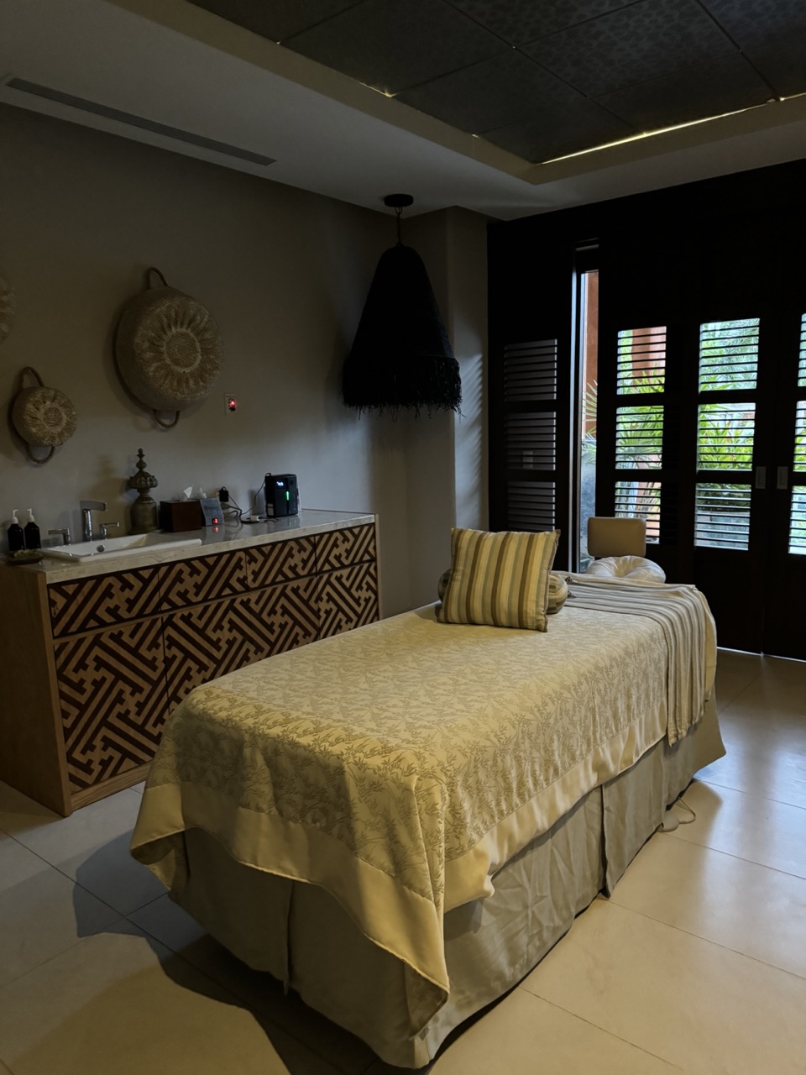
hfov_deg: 56.8
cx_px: 403
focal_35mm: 24
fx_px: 745
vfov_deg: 71.6
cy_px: 538
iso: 1000
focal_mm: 6.86
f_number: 1.78
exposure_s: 1/30
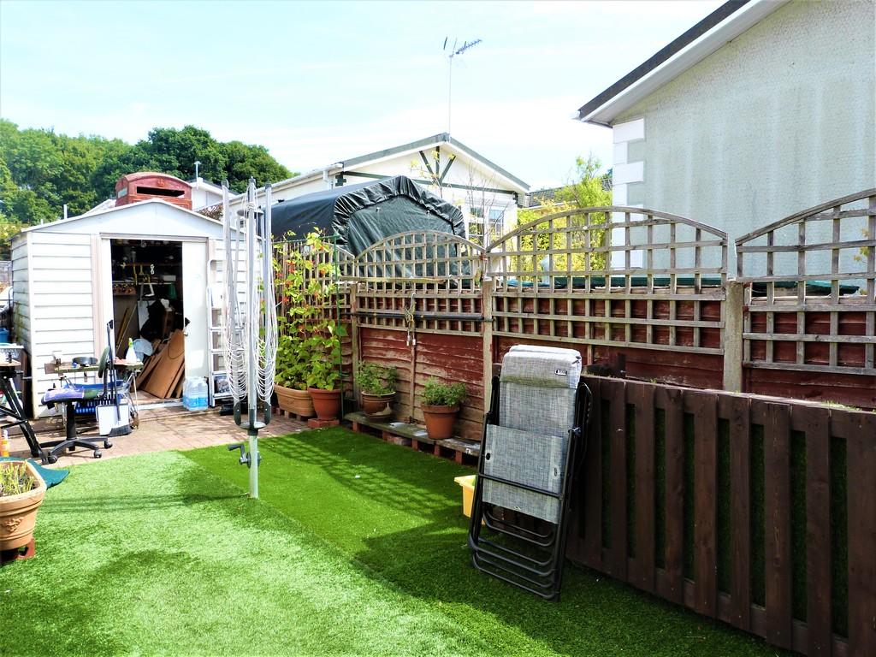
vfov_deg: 54.9
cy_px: 328
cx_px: 438
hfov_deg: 69.4
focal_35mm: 25
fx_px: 633
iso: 100
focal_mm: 4.5
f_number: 4.5
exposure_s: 1/200
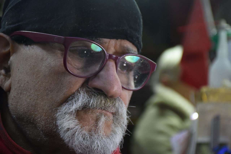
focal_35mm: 112
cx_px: 116
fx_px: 722
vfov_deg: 12.2
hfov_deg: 18.2
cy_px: 77
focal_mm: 75
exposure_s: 1/80
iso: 800
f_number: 5
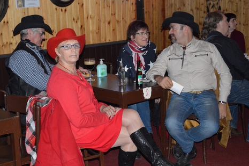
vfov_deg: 21.8
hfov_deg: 32.4
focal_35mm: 62
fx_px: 428
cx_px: 109
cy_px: 104
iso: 3200
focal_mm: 32
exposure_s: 1/60
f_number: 4.2
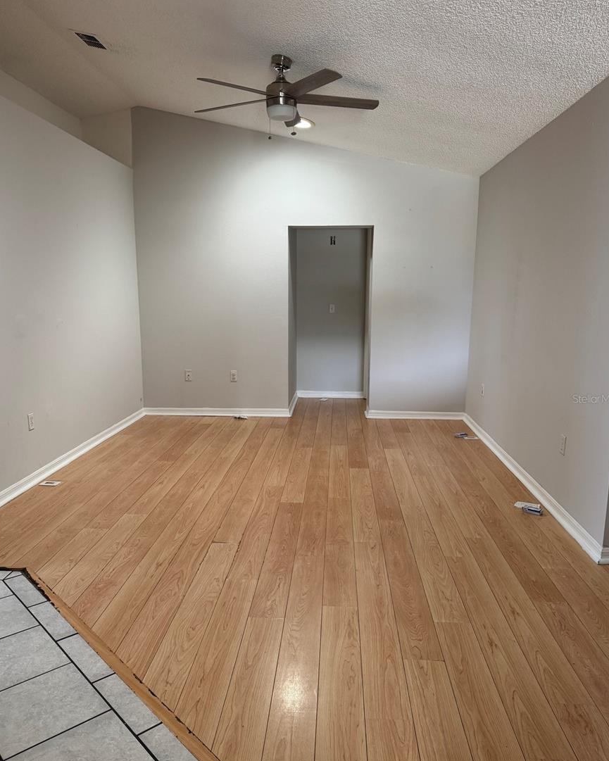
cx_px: 306
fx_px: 586
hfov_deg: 54.9
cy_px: 398
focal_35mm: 26
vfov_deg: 66.0
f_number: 1.78
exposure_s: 1/106
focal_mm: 6.76
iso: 200
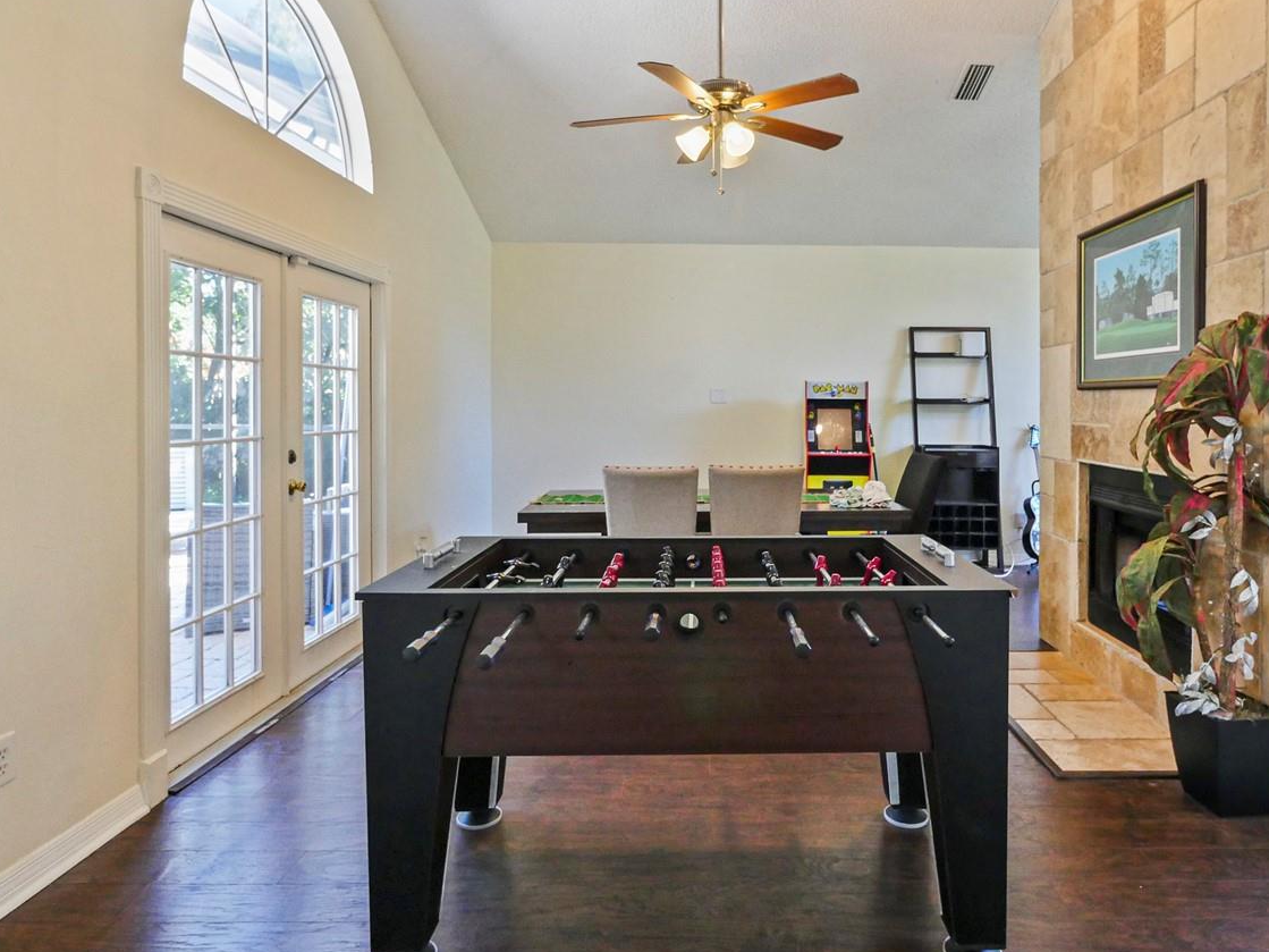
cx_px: 722
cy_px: 412
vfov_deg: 65.7
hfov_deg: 81.3
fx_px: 733
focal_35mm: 20
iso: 1250
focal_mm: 7
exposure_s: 1/60
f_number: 4
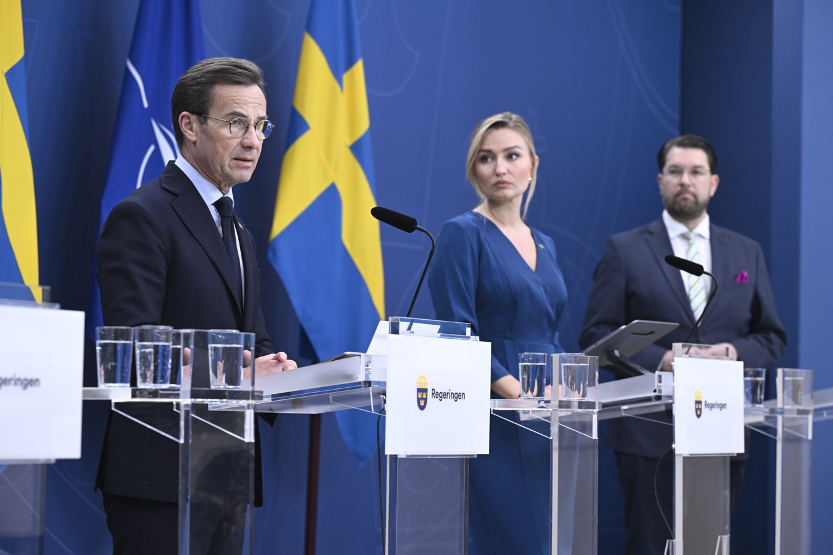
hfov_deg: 20.4
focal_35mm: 100
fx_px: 2313
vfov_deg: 13.7
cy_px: 278
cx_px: 416
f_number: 4
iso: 2000
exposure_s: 1/320
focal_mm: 100
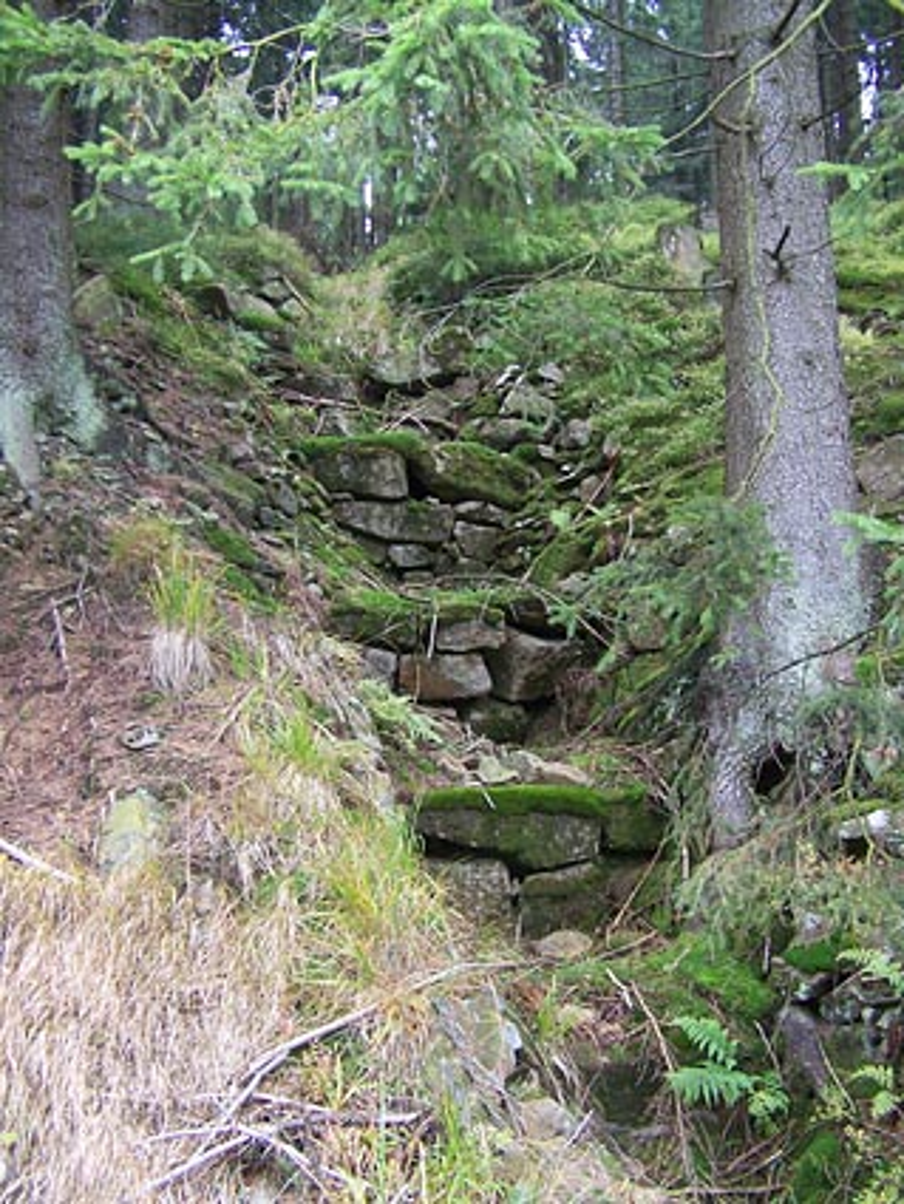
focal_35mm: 38
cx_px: 452
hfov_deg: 37.7
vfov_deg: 49.0
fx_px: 1323
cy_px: 602
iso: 125
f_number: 2.8
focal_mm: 6.3
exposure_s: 1/30
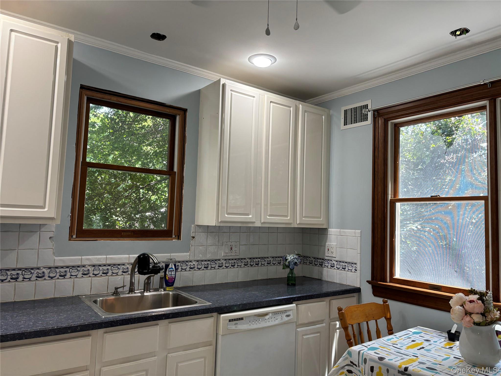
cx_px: 250
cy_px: 188
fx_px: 376
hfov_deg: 67.3
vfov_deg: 53.1
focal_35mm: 26
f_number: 1.6
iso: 80
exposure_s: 1/120
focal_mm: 5.96
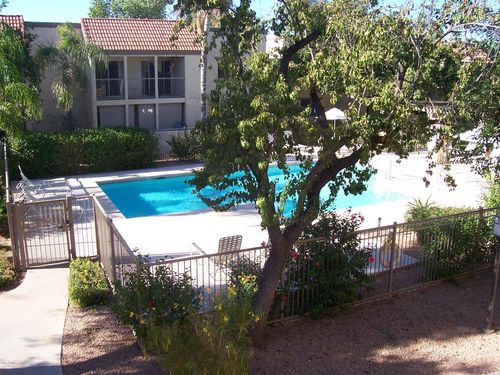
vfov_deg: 41.8
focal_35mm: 34
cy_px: 188
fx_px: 491
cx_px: 250
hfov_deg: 54.0
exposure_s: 1/180
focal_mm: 5.6
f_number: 5.6
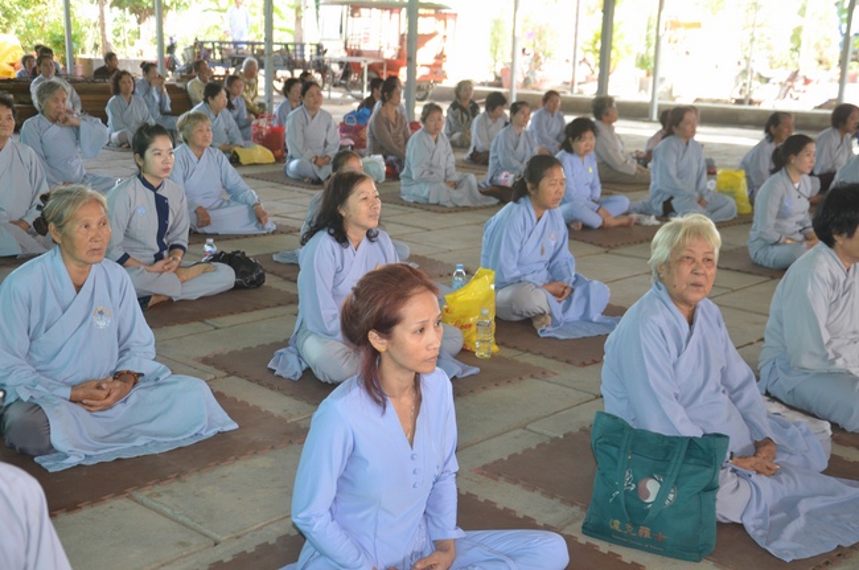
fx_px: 1143
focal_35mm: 48
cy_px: 285
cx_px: 430
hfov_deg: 41.2
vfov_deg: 28.0
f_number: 4.2
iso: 400
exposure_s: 1/60
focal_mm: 32
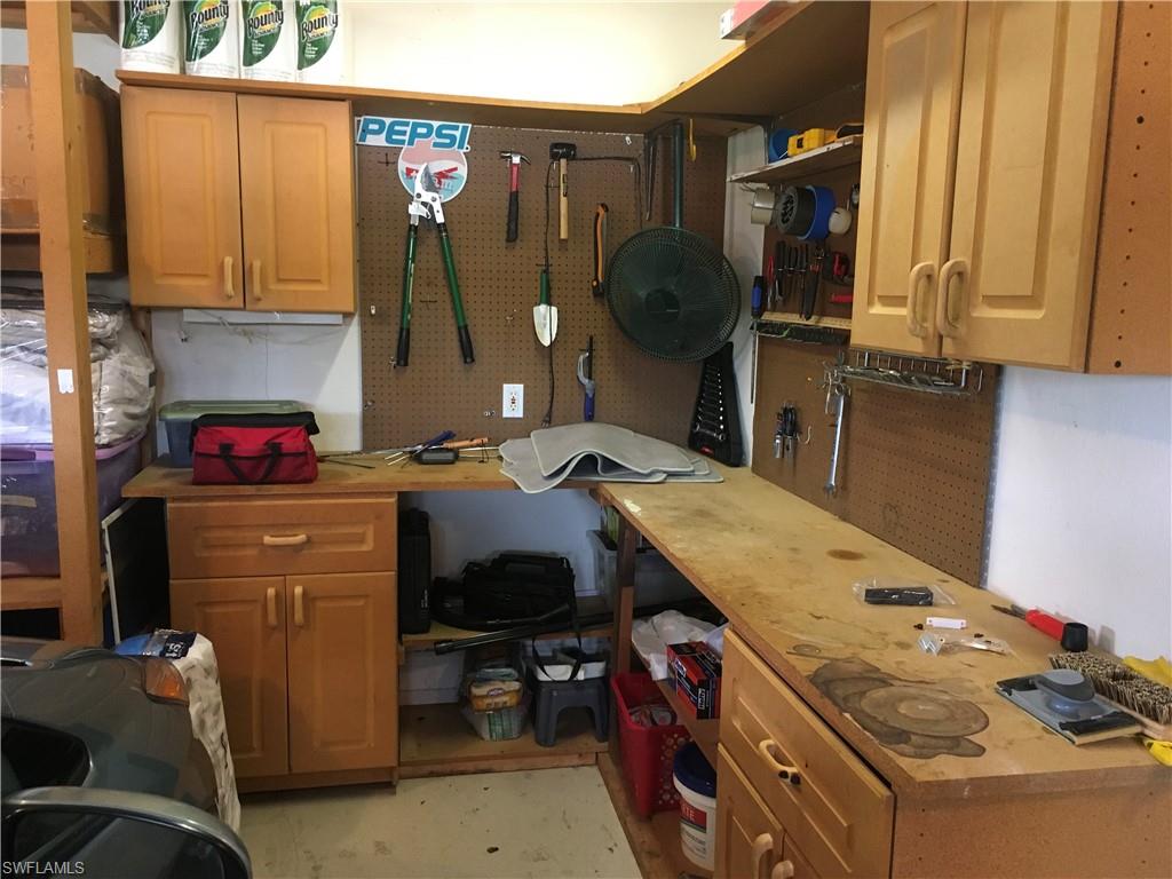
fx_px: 982
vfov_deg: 48.2
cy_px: 440
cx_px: 586
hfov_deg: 61.7
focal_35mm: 29
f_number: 2.2
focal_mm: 4.15
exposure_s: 1/20
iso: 200
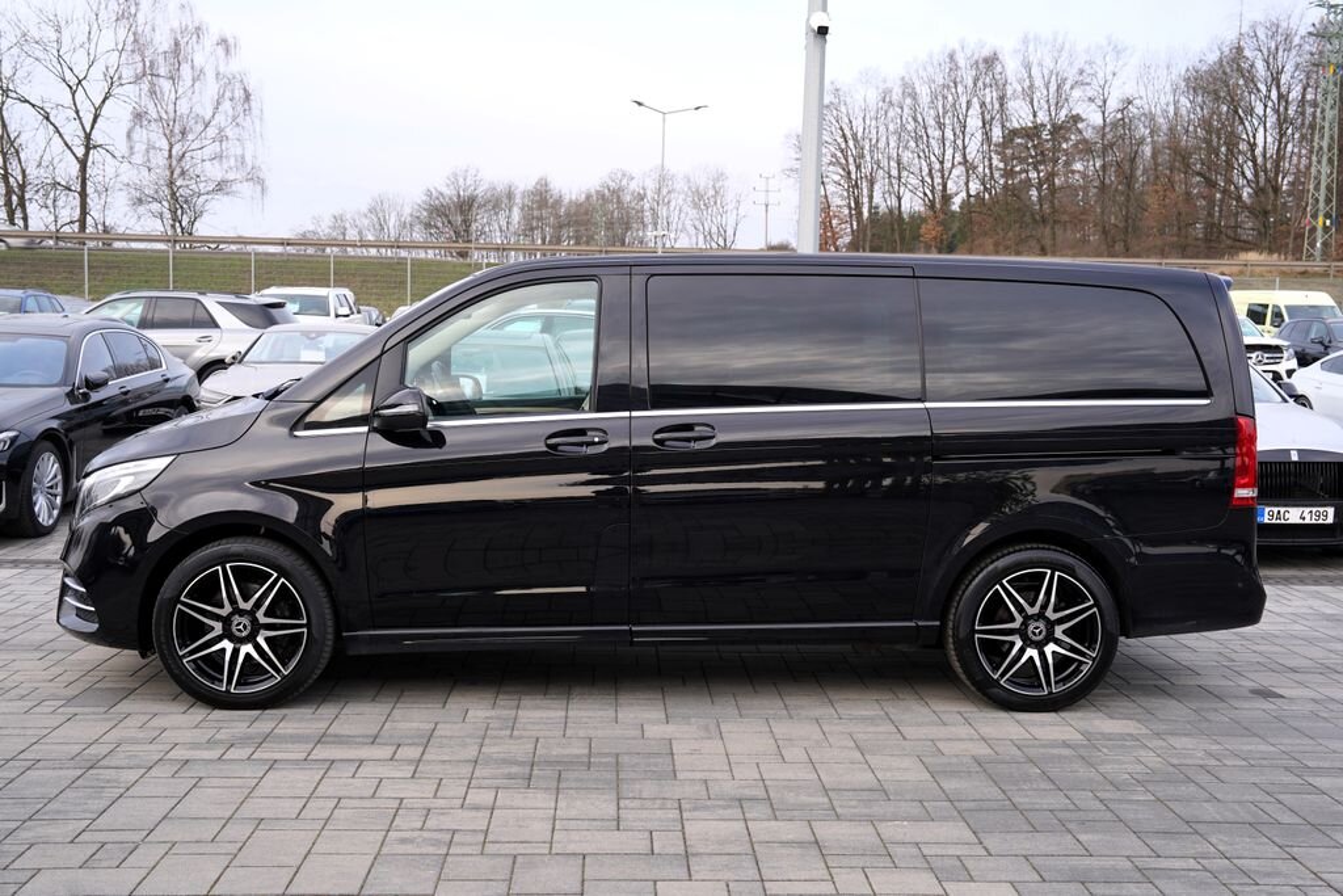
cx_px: 672
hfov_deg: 51.9
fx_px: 1380
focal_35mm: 37
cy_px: 448
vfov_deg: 36.0
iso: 100
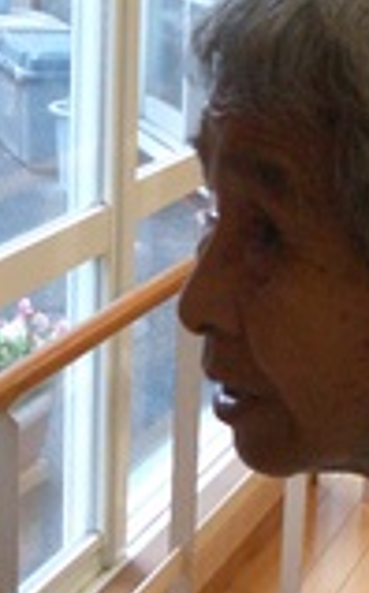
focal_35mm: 112
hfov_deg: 11.6
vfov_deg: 18.6
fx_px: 1807
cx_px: 56
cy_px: 283
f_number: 2.6
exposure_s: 1/80
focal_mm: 5.8
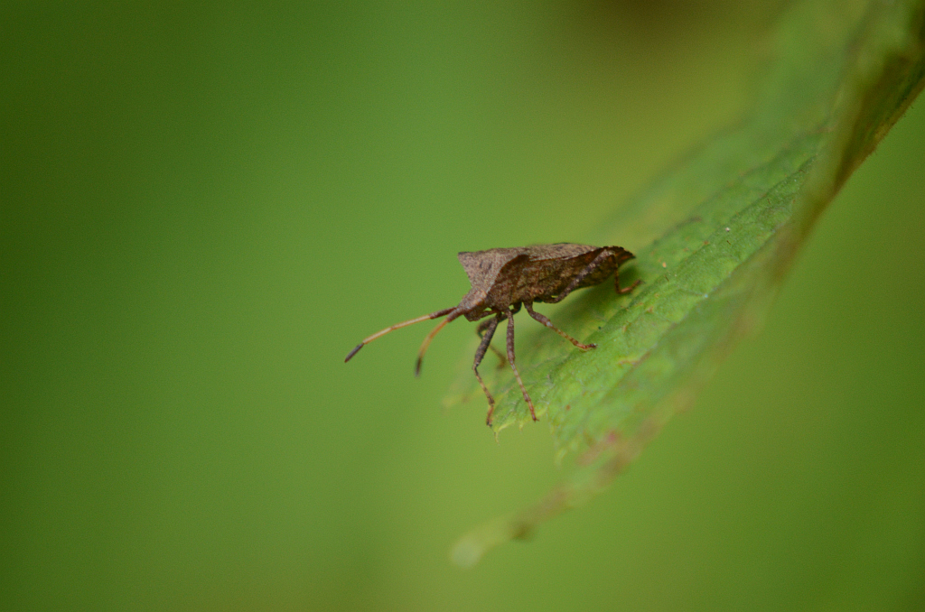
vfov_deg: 4.6
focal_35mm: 300
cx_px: 462
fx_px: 7692
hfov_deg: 6.9
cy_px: 306
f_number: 5.6
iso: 800
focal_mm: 200
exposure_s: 1/60
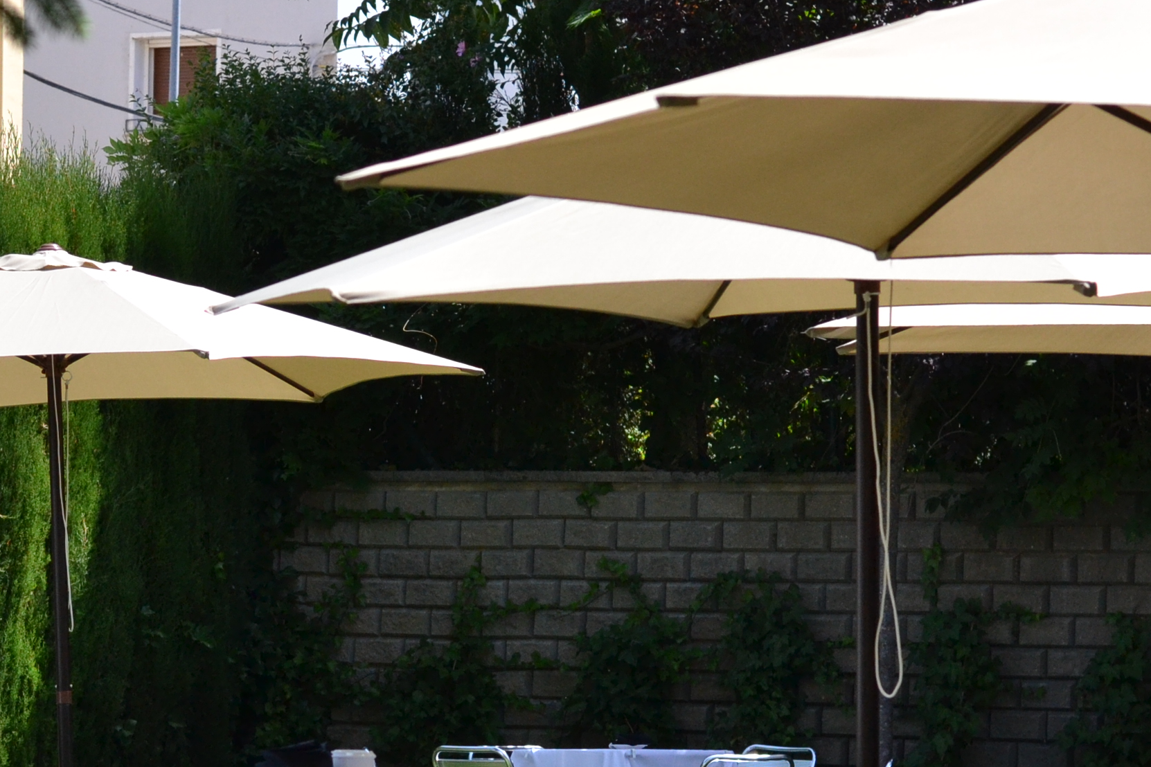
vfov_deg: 8.8
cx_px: 376
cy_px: 503
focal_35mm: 156
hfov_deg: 13.1
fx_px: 4987
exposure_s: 1/4000
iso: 800
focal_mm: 50
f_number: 3.5
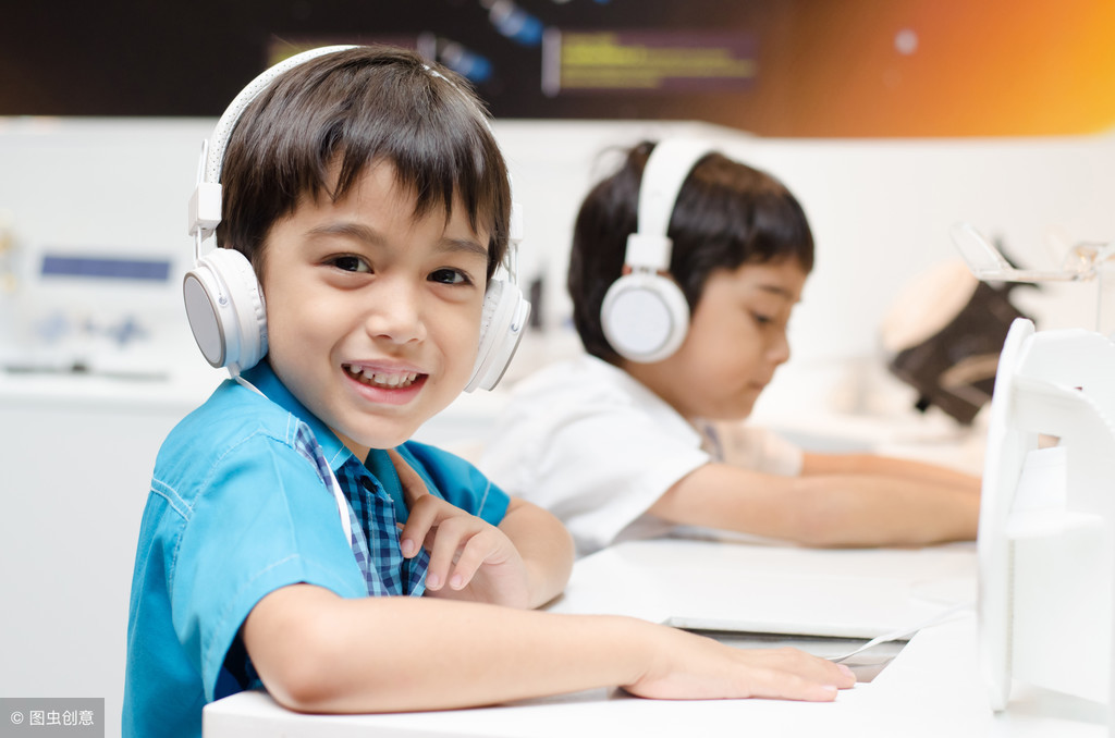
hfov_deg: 27.0
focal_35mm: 75
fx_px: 2318
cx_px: 558
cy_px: 369
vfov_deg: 18.1
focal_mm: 50
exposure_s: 1/160
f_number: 3.5
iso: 800
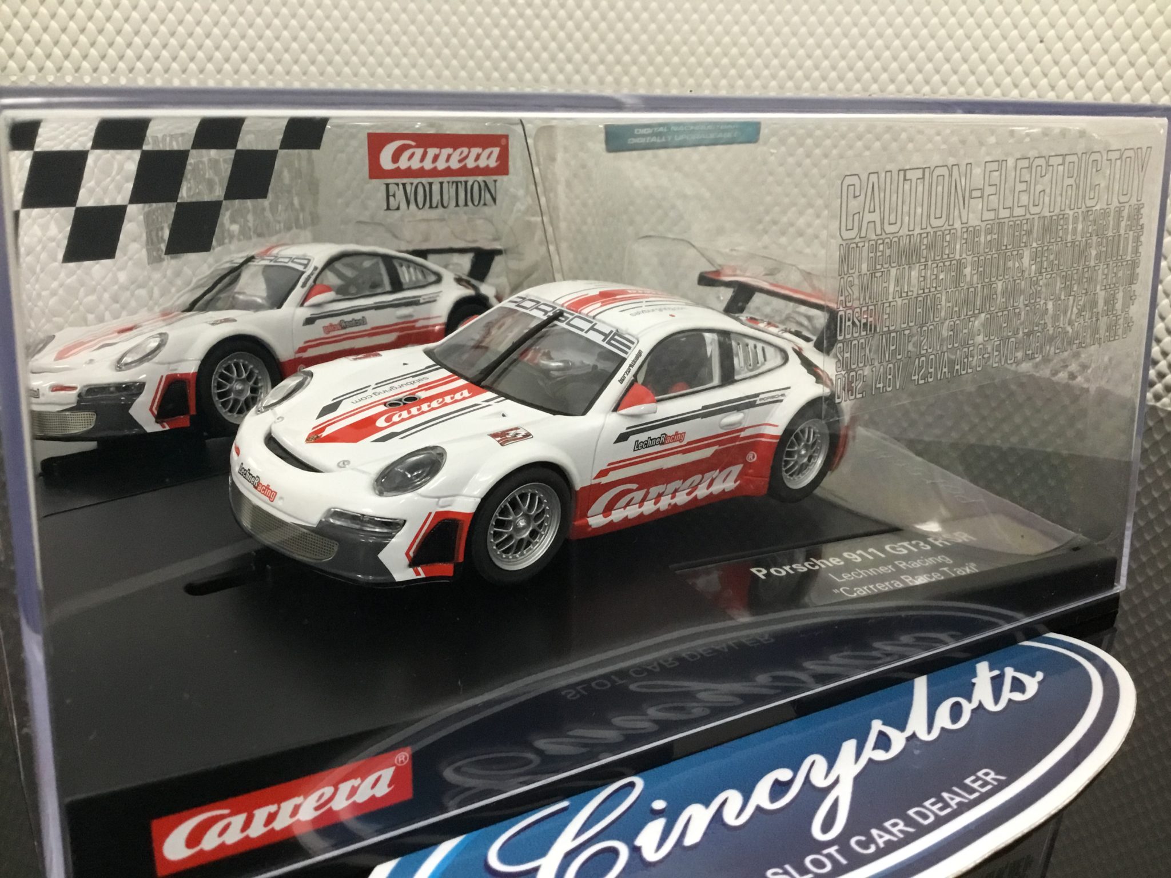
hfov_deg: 58.4
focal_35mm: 31
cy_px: 439
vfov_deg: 45.4
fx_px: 1049
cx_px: 586
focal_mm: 3.3
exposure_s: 1/24
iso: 200
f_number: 2.4
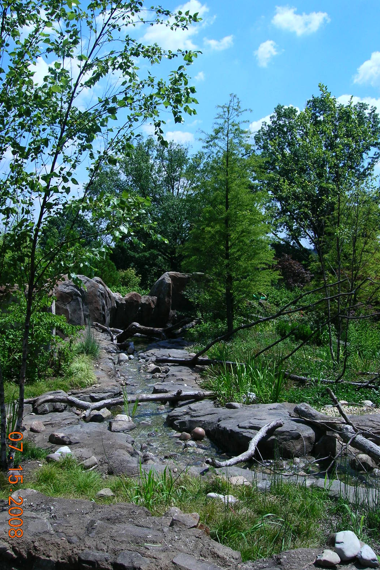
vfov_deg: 53.1
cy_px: 288
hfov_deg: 36.9
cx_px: 188
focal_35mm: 36
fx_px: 570
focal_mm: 5.7
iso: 50
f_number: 4.9
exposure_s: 1/427
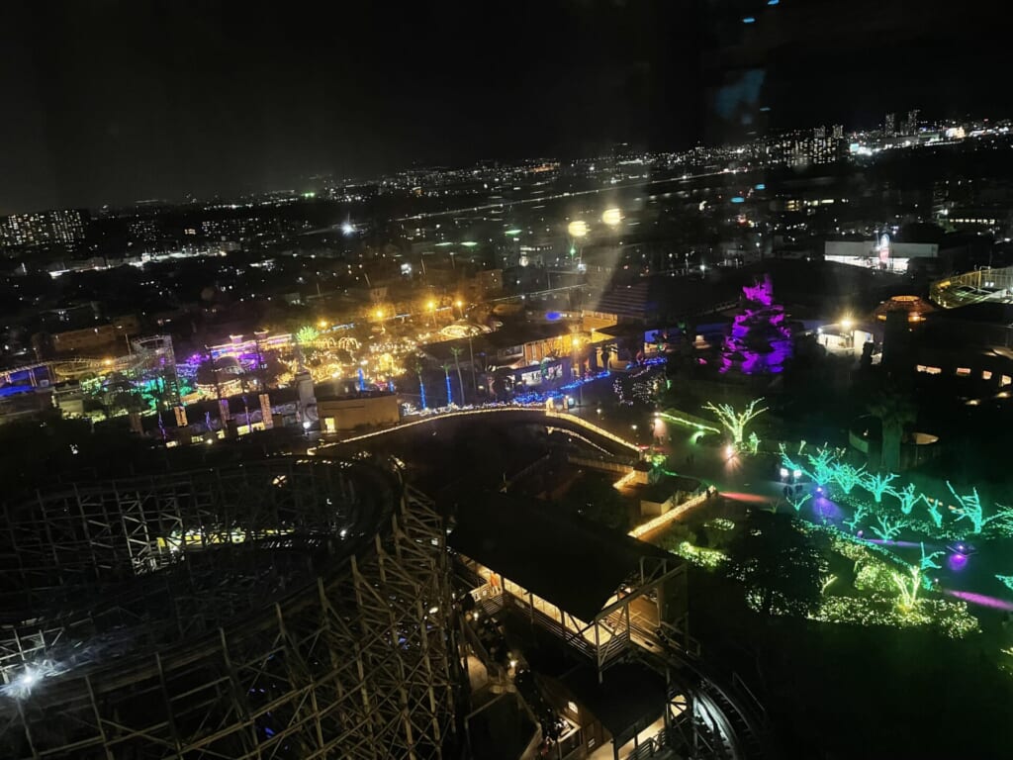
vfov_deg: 53.1
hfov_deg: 67.3
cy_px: 380
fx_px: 761
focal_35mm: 26
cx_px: 506
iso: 500
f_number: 1.6
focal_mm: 4.2
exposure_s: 1/30
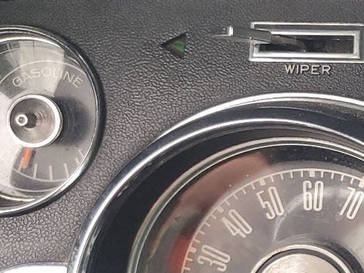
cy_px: 179
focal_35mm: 85
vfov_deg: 17.3
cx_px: 563
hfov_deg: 19.7
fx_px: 894
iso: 96
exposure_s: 1/60.2
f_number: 1.5
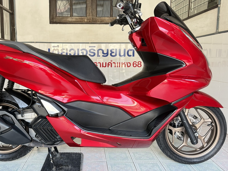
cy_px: 84
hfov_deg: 54.9
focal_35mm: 33
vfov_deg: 42.9
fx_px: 217
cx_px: 90
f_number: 1.6
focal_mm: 5.96
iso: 160
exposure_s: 1/60
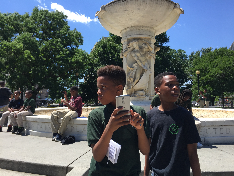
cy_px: 88
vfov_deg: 48.2
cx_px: 117
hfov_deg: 61.7
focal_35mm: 29
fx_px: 196
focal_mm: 4.15
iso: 32
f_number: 2.2
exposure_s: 1/1130
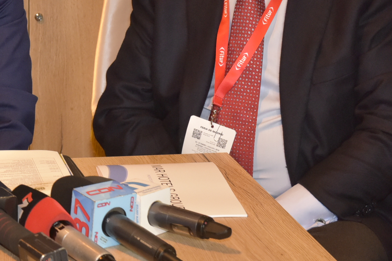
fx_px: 1633
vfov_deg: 9.1
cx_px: -146
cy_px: -11
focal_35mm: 150
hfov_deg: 13.1
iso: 3200
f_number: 7.1
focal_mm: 52
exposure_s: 1/160
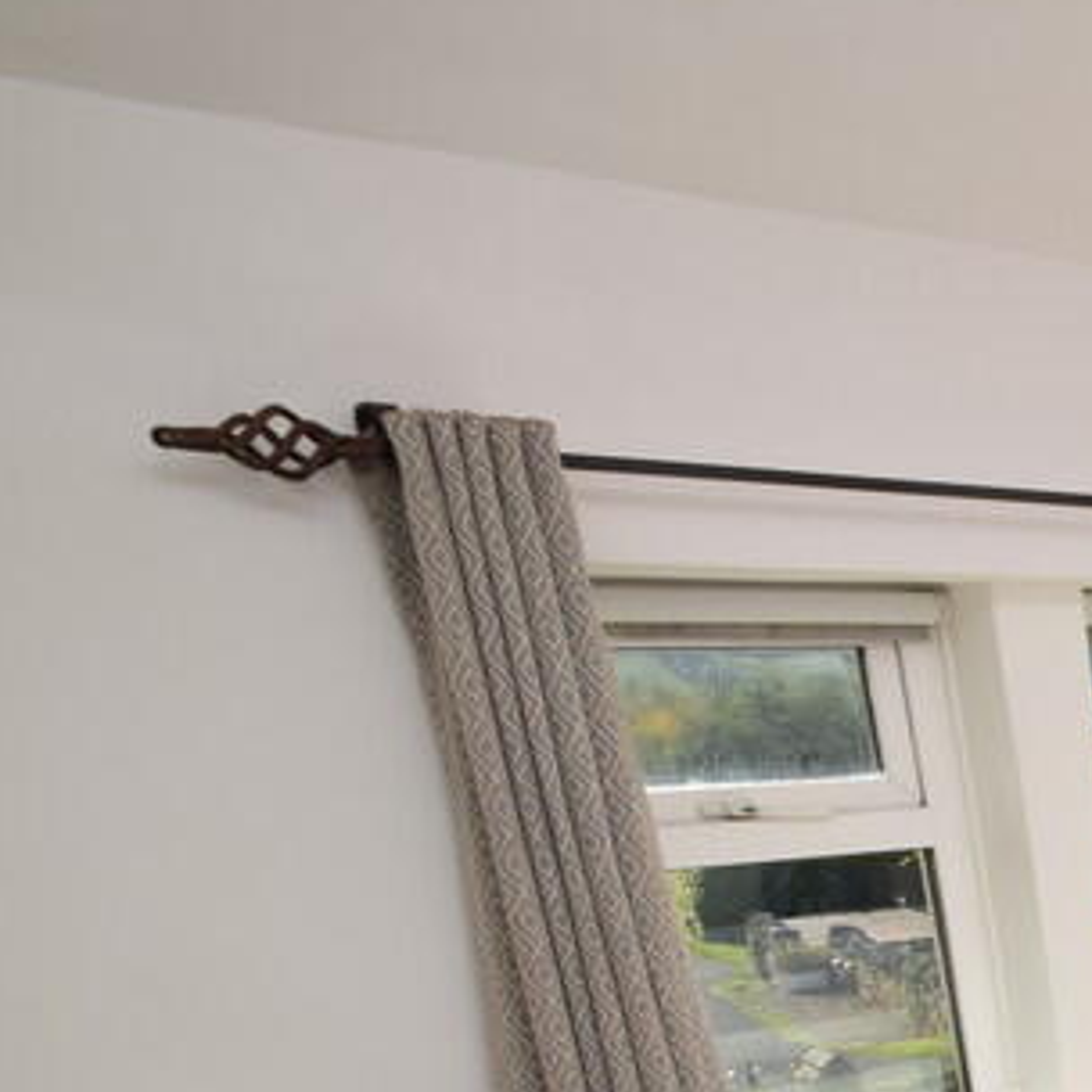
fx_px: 1535
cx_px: 1825
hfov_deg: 24.4
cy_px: 1205
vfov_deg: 33.9
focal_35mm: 43
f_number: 10
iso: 140
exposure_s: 1/200
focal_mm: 10
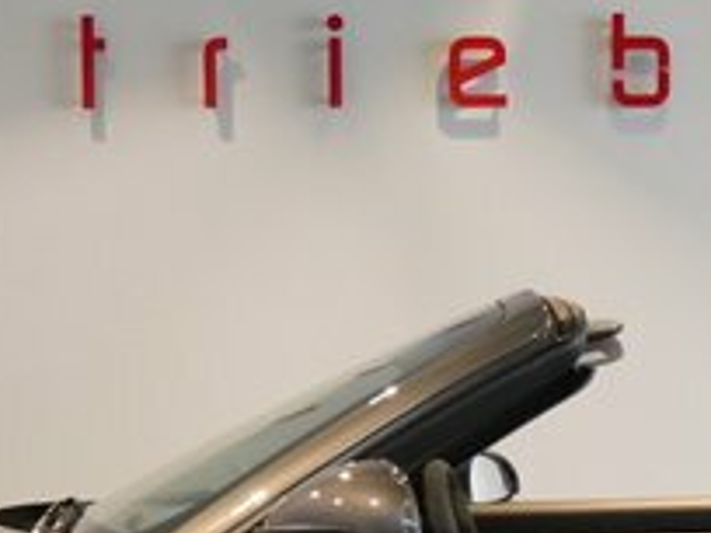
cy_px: 589
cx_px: 652
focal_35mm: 89
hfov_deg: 21.5
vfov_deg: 16.1
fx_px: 1828
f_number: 5
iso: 2000
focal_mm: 14
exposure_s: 1/50
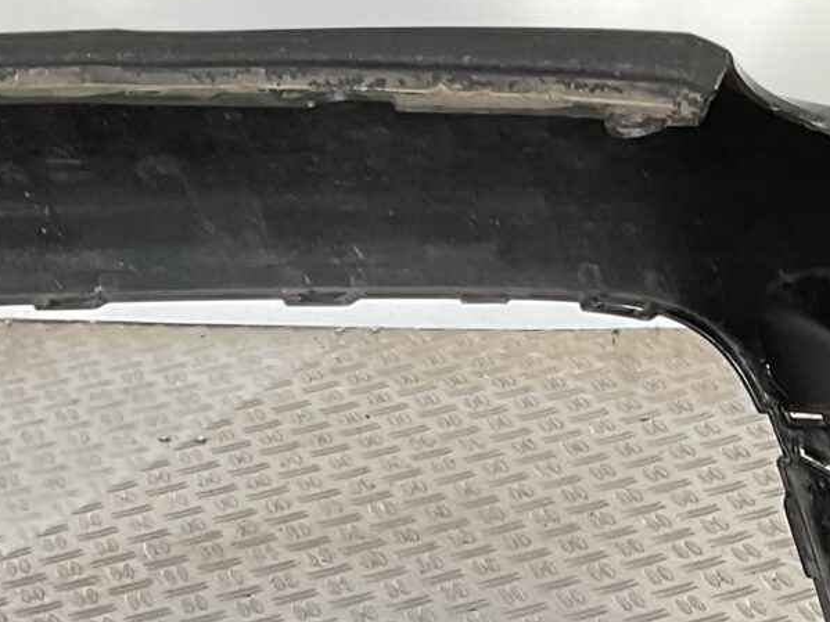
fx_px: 2973
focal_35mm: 124
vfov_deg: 11.2
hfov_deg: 15.0
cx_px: 1165
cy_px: 1111
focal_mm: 3
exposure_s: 1/100
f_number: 1.8
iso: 25
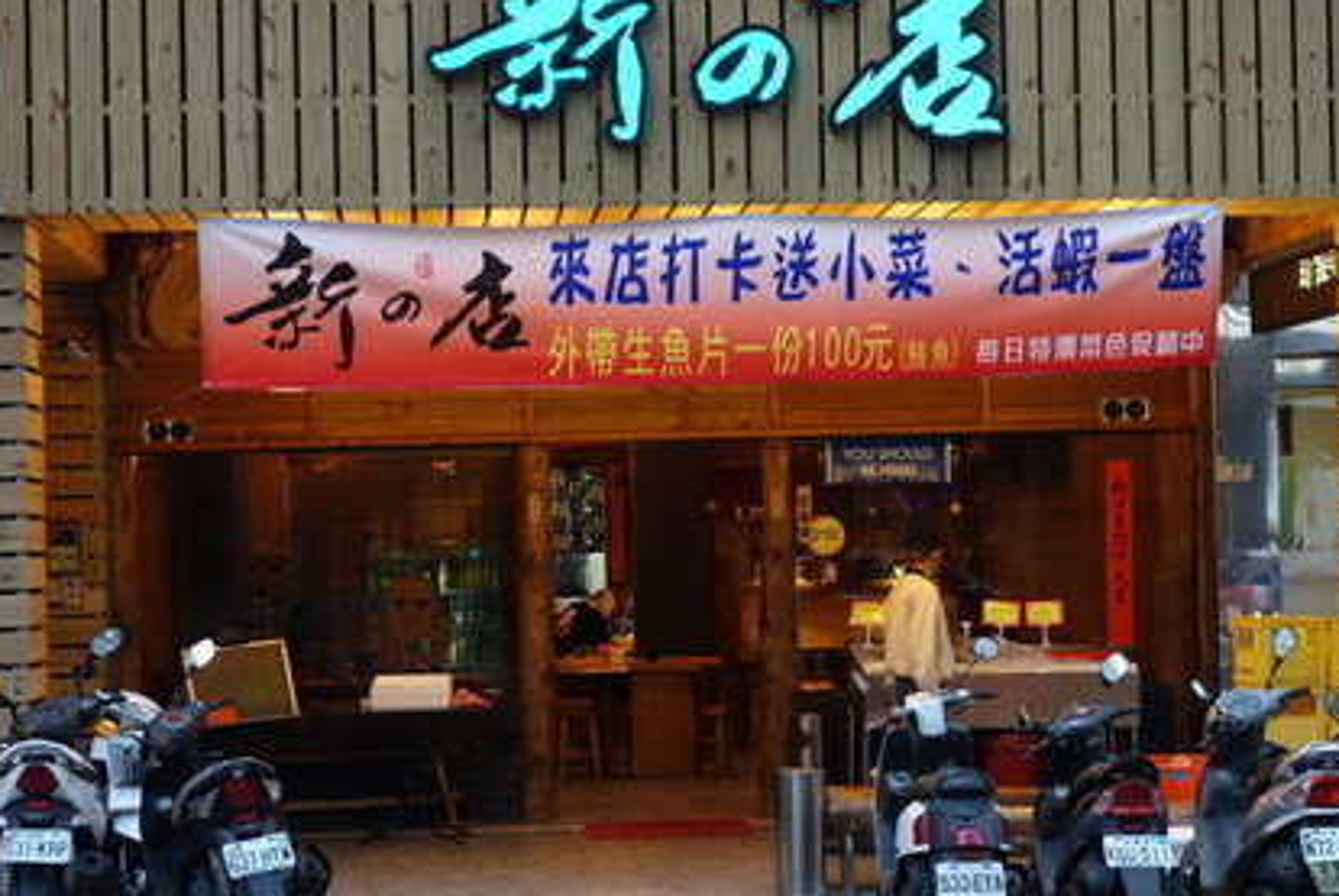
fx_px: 3128
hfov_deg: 24.2
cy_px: 458
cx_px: 676
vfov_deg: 16.3
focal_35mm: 84
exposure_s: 1/60
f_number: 3.5
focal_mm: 21.53
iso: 800
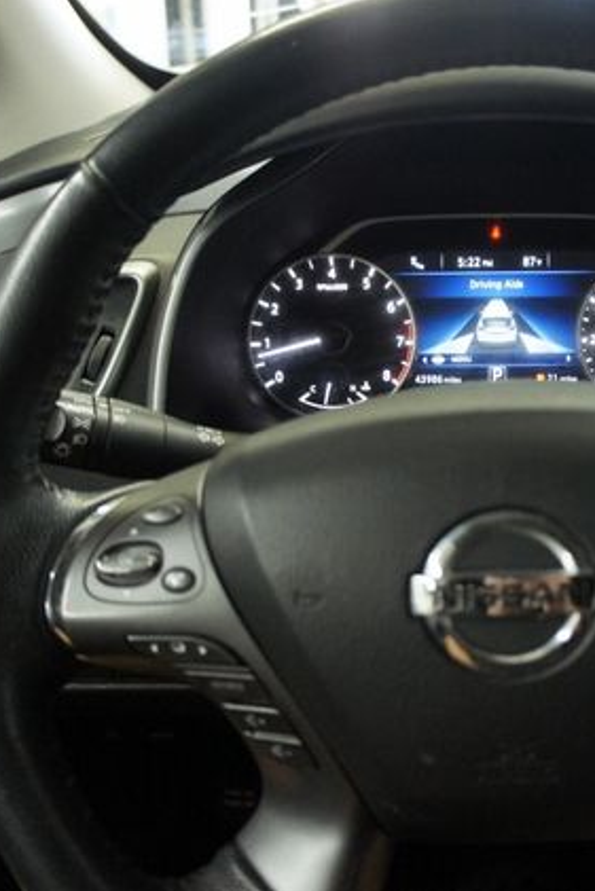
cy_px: 442
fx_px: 1016
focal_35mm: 41
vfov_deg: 47.4
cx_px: 479
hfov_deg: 31.8
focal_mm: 18
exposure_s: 1/40
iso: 1600
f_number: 3.5
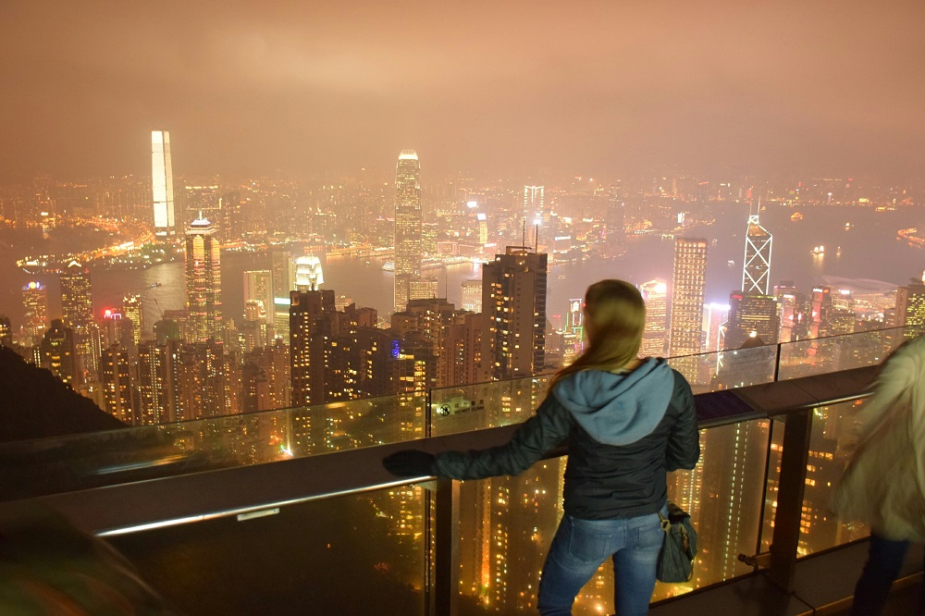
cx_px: 462
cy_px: 308
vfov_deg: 43.6
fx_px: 771
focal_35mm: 30
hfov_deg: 61.9
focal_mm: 20
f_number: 3.5
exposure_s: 1/5
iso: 1600
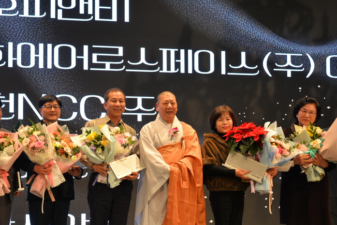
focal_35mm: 62
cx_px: 151
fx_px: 580
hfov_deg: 32.3
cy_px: 150
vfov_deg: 21.8
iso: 720
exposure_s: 1/60
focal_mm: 45
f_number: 4.2
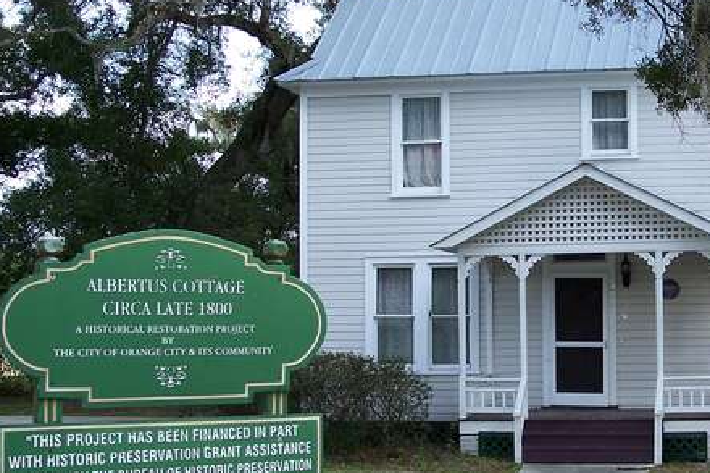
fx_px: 1380
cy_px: 336
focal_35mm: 70
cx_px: 528
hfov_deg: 28.5
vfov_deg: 19.3
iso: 64
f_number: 2.8
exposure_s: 1/160
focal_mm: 7.8
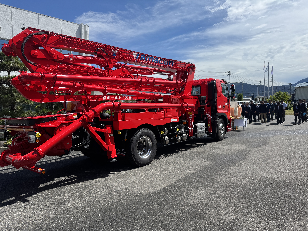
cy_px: 116
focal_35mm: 24
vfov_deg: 56.8
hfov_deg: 71.6
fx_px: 214
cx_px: 154
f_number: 1.78
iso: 80
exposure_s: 1/4049
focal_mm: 6.76
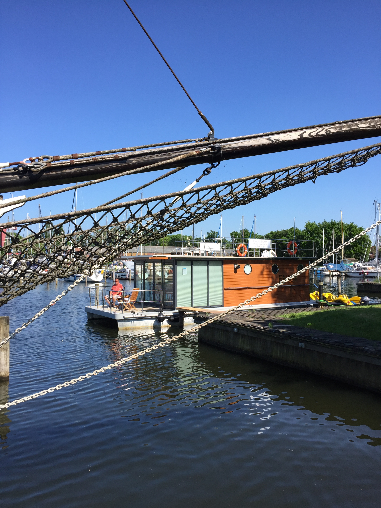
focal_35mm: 29
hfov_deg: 48.2
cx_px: 190
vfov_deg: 61.7
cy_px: 254
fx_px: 426
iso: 32
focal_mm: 4.15
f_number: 2.2
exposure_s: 1/1522
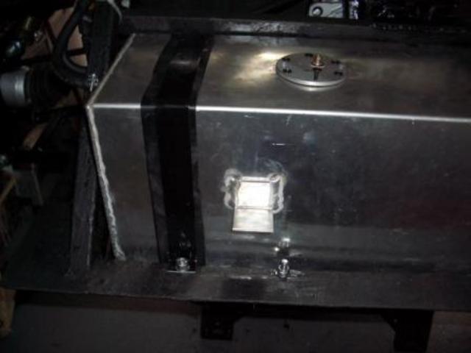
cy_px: 176
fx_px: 476
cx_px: 236
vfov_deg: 40.7
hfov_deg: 52.6
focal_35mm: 35
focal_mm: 5.8
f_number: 2.6
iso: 100
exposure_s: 1/60
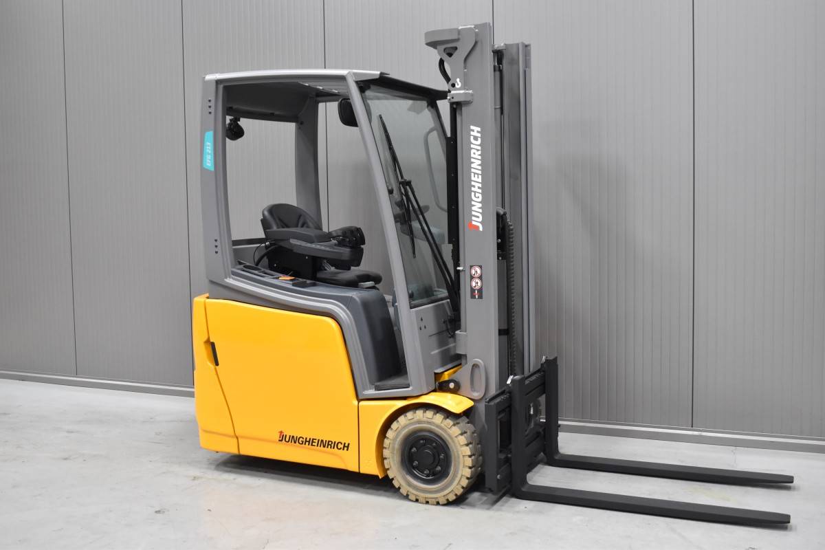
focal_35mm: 38
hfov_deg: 51.3
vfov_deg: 35.5
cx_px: 412
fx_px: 859
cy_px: 275
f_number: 5
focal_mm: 25
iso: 1600
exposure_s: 1/40
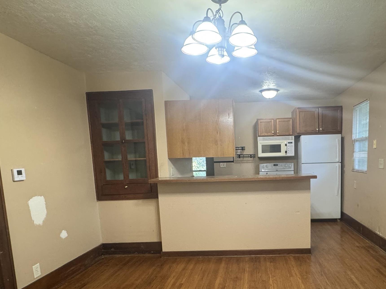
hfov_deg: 68.0
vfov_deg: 53.7
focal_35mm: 25
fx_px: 279
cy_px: 194
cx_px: 248
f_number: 2.2
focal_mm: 2.22
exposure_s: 1/60
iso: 320
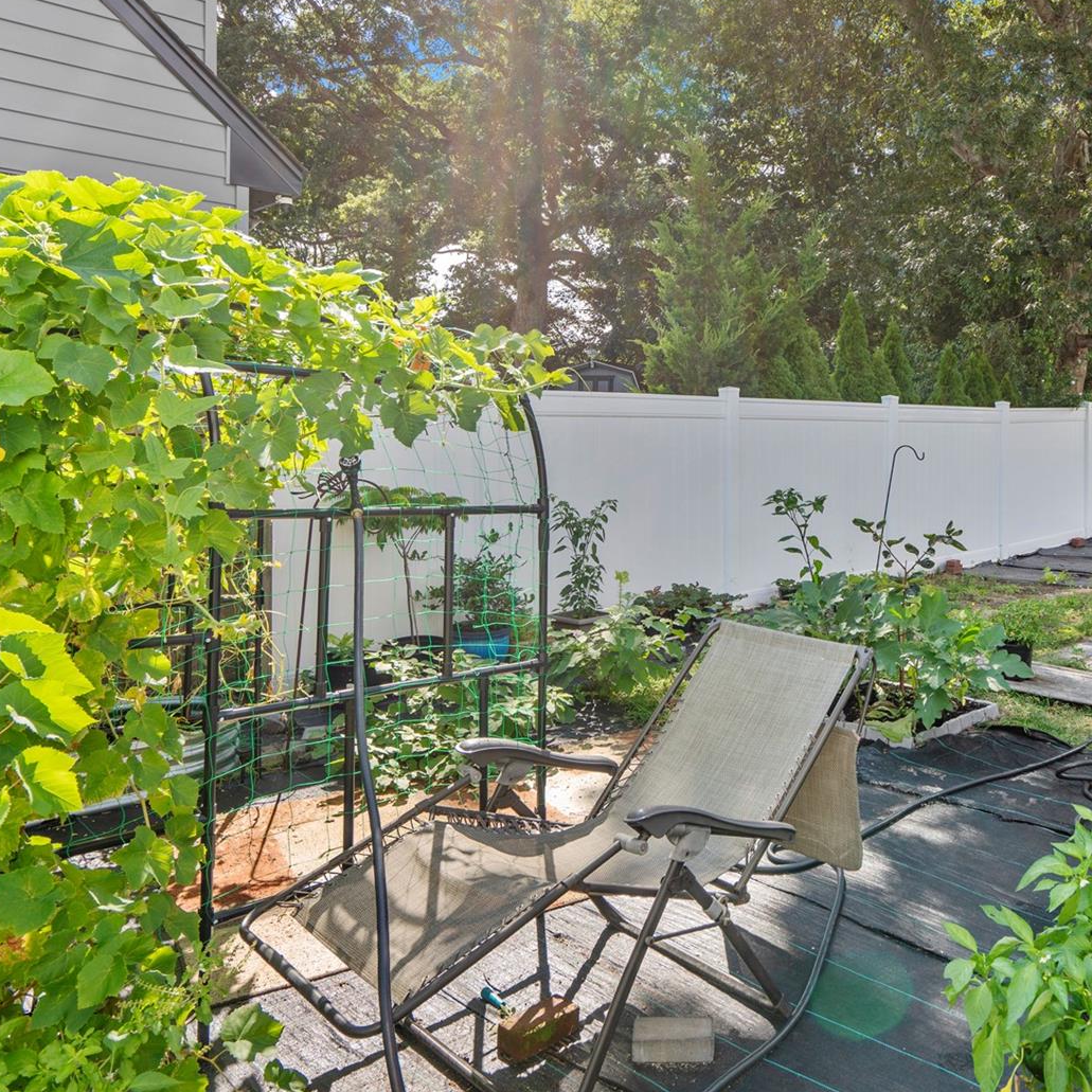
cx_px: 788
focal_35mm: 27
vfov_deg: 59.1
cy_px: 528
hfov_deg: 56.8
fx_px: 964
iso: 100
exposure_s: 1/200
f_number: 5.6
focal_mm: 16
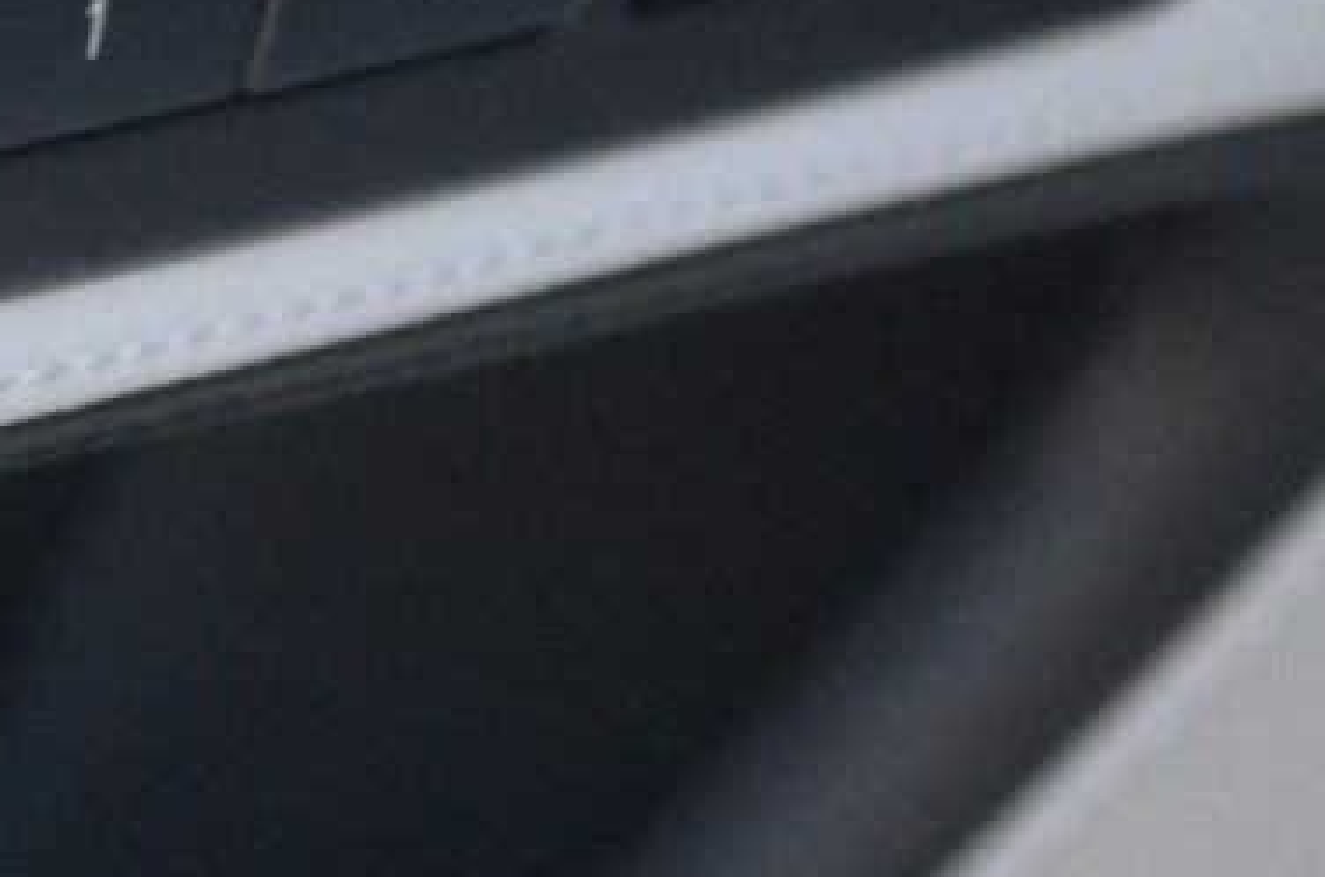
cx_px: -641
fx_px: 16503
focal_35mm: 449
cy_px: -264
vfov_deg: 3.0
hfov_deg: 4.6
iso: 1600
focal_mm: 45
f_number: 2.8
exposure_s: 1/500
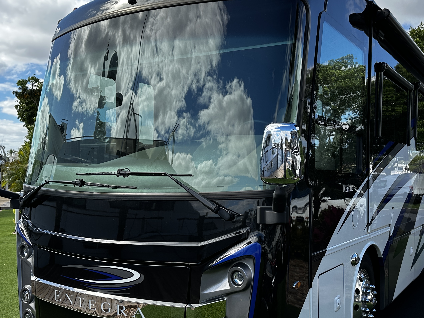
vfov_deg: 37.7
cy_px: 170
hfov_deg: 48.5
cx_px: 267
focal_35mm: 38
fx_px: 465
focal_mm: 6.86
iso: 80
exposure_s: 1/1916
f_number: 1.78
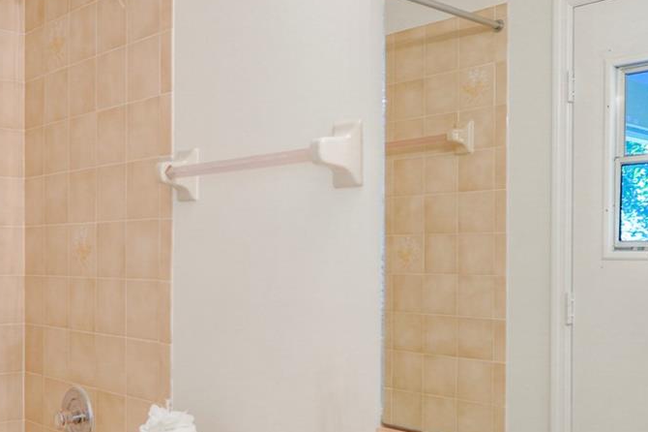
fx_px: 774
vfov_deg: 30.5
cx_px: 220
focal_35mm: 43
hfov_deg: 44.8
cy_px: 335
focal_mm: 12
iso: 125
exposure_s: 1/30
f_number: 2
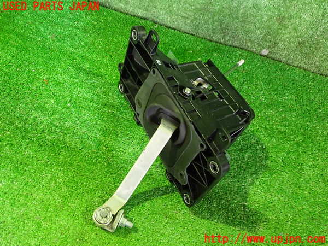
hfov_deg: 60.0
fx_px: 284
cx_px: 164
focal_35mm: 30
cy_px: 123
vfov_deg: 46.8
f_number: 2.3
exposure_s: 1/20
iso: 800
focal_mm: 5.4
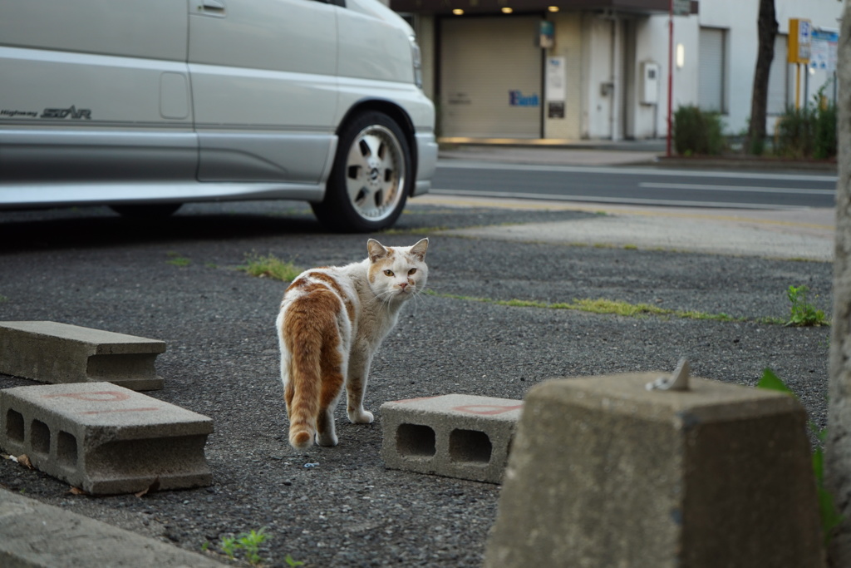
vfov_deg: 19.5
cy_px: 284
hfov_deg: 28.8
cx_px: 426
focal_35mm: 70
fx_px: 1655
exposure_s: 1/160
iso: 500
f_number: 5.6
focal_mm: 70
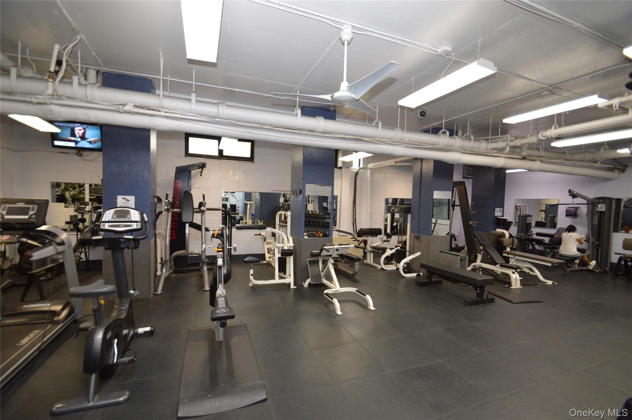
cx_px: 316
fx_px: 263
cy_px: 210
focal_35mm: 15
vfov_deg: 77.2
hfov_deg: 100.4
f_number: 3.5
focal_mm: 10
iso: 720
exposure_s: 1/60
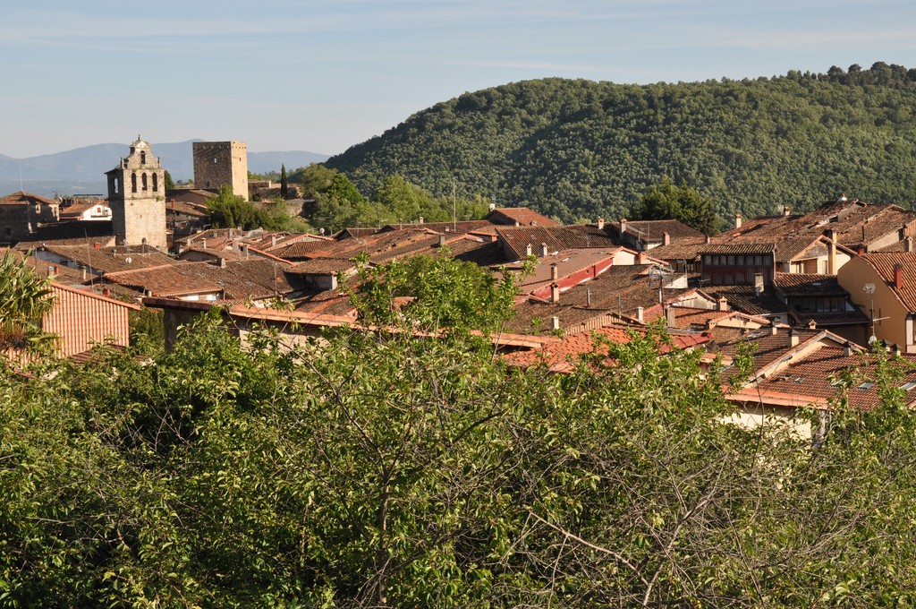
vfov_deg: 18.1
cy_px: 304
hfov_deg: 27.0
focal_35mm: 75
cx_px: 458
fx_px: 1906
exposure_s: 1/320
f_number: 9
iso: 400
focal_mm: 50
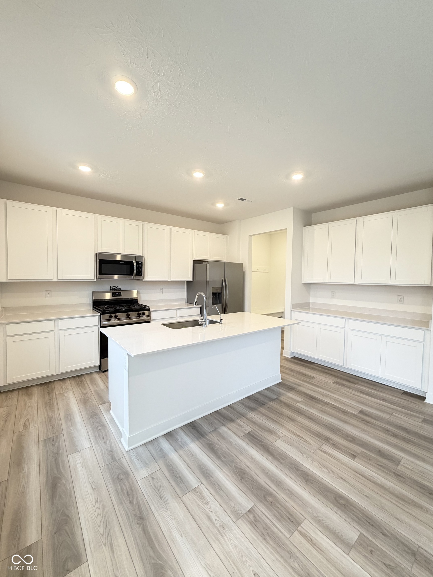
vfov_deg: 102.1
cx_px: 216
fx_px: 233
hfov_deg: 85.7
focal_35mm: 14
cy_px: 288
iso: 250
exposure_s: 1/60
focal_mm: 2.22
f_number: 2.2
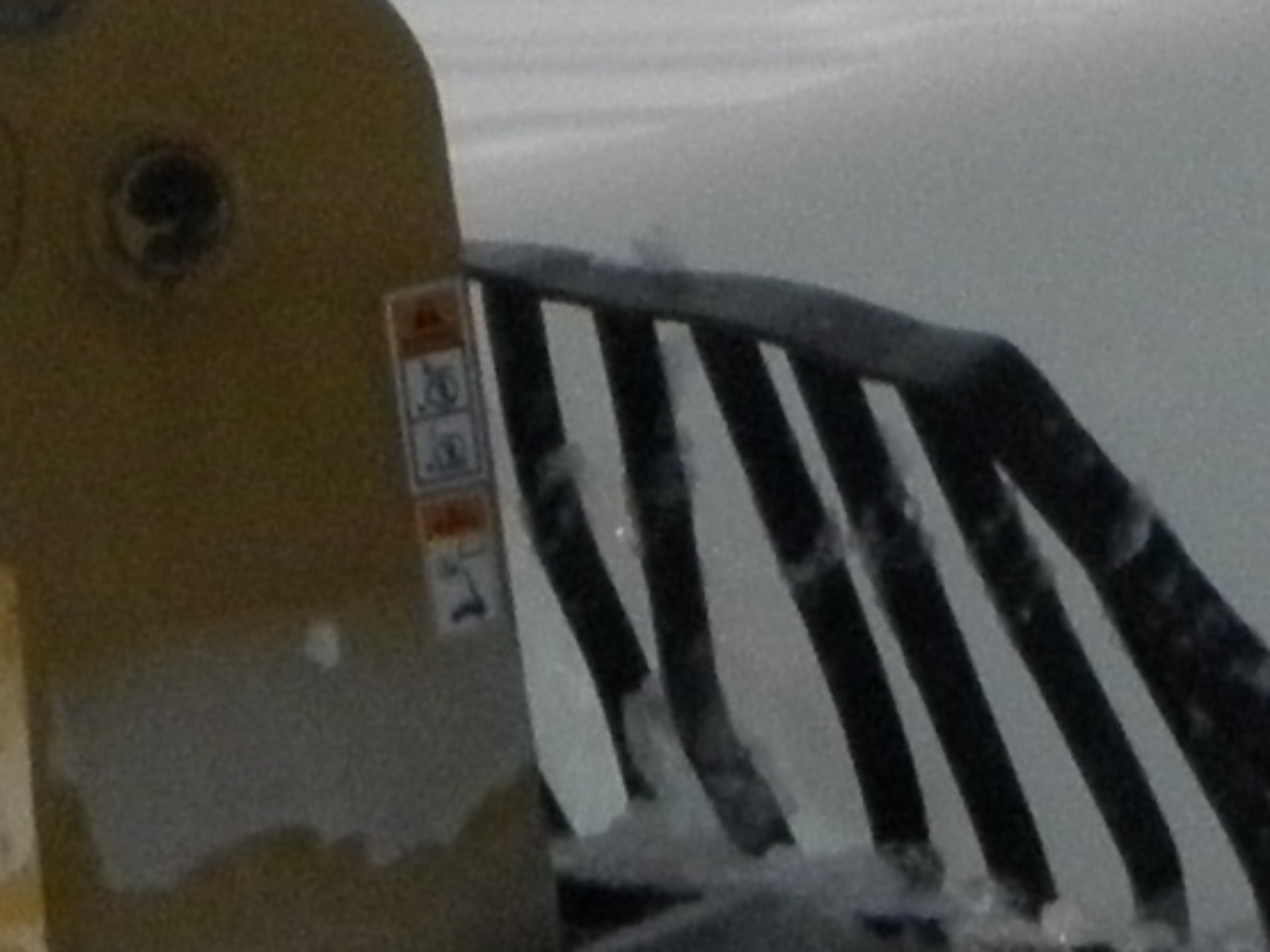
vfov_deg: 1.6
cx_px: 961
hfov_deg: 2.2
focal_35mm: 901
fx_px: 33049
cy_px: 1739
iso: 200
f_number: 9.6
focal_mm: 22.5
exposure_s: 1/320
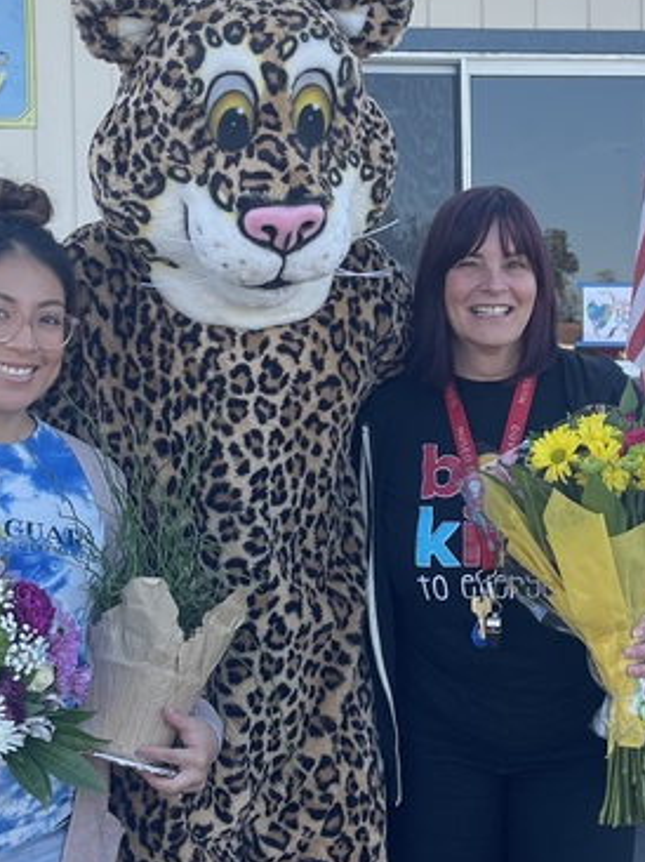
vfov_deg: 27.8
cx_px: 320
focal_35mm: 70
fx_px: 1741
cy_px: 363
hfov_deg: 21.0
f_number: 1.6
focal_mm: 5.1
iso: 32
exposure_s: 1/518
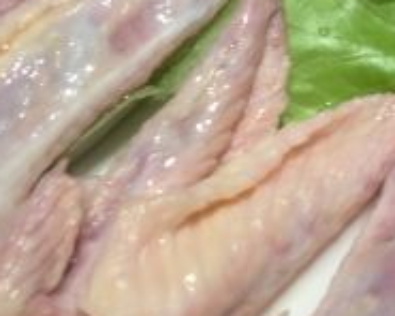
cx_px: 295
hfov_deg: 17.8
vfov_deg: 14.2
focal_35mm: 107
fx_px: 1251
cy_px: 14
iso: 32
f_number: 2.2
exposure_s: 1/50
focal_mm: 4.15
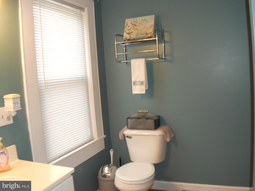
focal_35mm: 56
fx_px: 413
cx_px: 128
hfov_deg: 34.3
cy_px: 96
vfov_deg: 26.1
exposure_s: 1/60
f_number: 4.9
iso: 200
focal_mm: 10
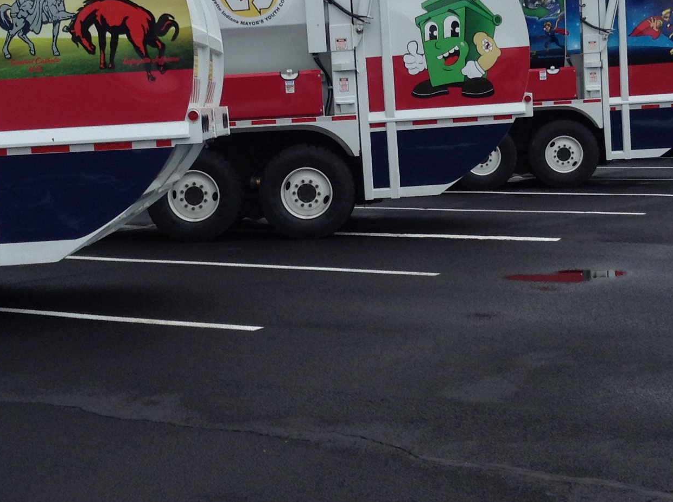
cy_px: 168
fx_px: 1339
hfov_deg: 28.2
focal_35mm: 69
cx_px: 341
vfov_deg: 21.2
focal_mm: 3.3
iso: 32
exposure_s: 1/706
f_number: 2.4
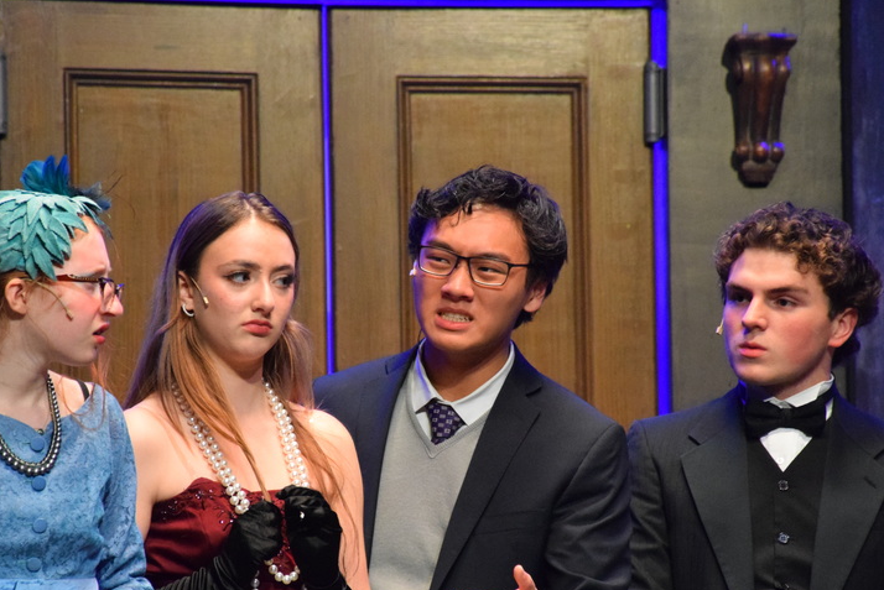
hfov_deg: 6.8
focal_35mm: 301
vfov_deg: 4.6
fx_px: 7395
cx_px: 409
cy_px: 385
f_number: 5.6
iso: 4500
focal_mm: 140
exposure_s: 1/125
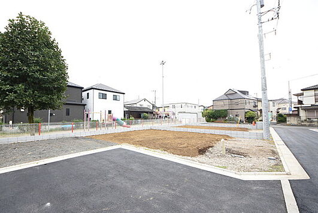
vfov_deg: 81.3
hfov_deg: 103.6
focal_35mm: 14
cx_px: 138
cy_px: 112
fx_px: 124
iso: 100
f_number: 5.6
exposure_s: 1/100
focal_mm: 8
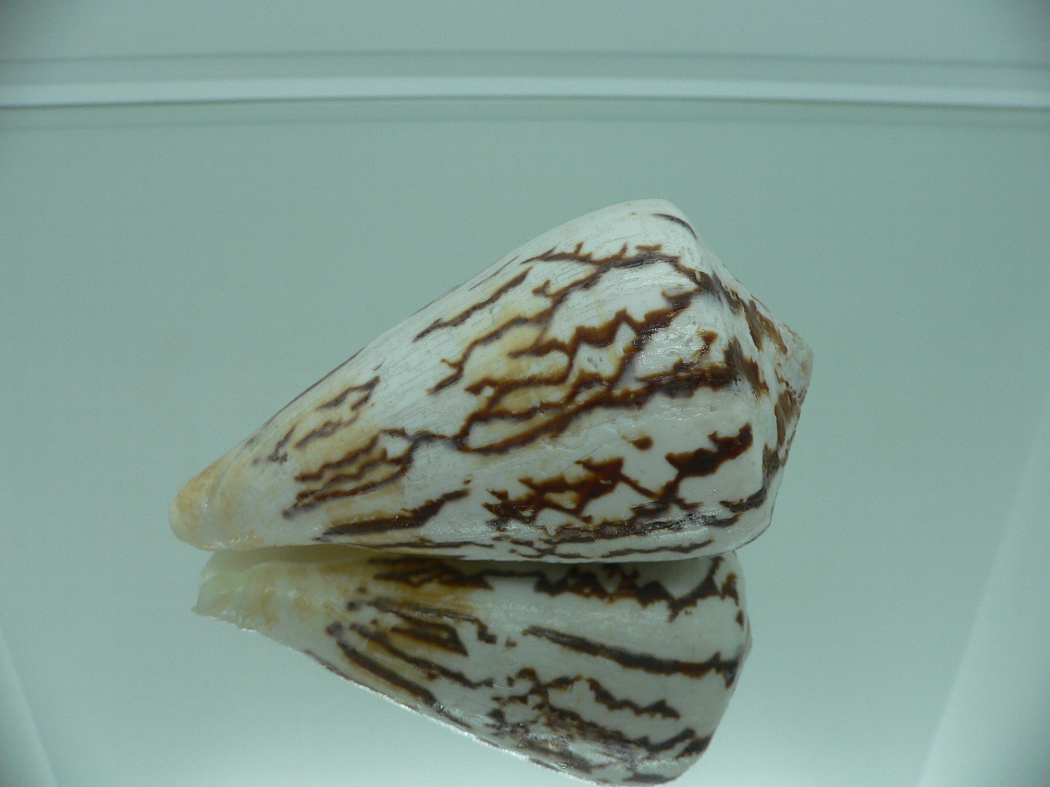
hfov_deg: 52.6
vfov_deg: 40.7
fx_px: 1062
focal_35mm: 35
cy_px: 394
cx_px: 525
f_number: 2.8
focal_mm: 4.6
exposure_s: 1/80
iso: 80
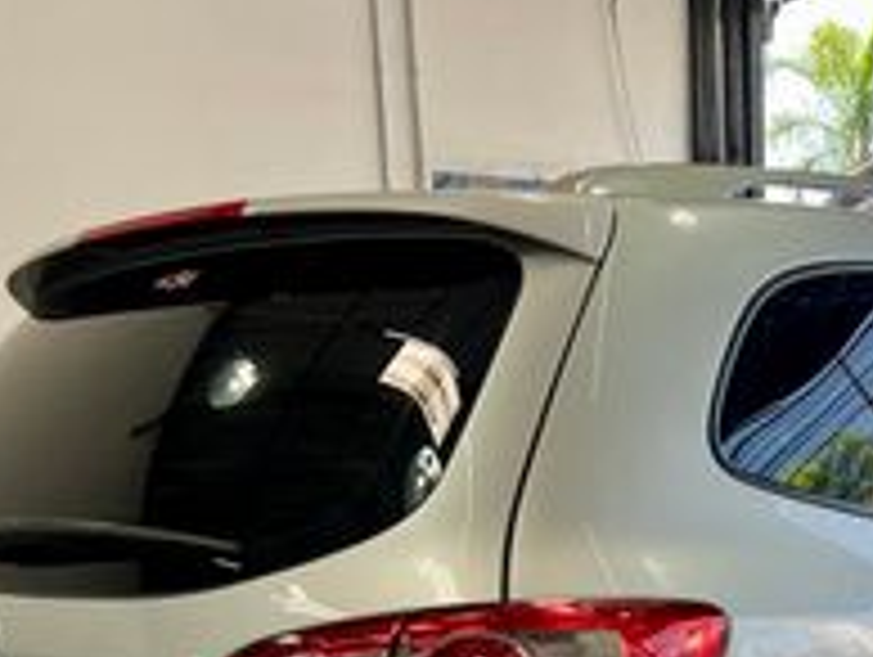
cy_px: 778
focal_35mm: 63
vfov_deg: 21.7
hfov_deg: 29.9
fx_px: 1591
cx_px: 716
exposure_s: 1/284
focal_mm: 5.7
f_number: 1.5
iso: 40
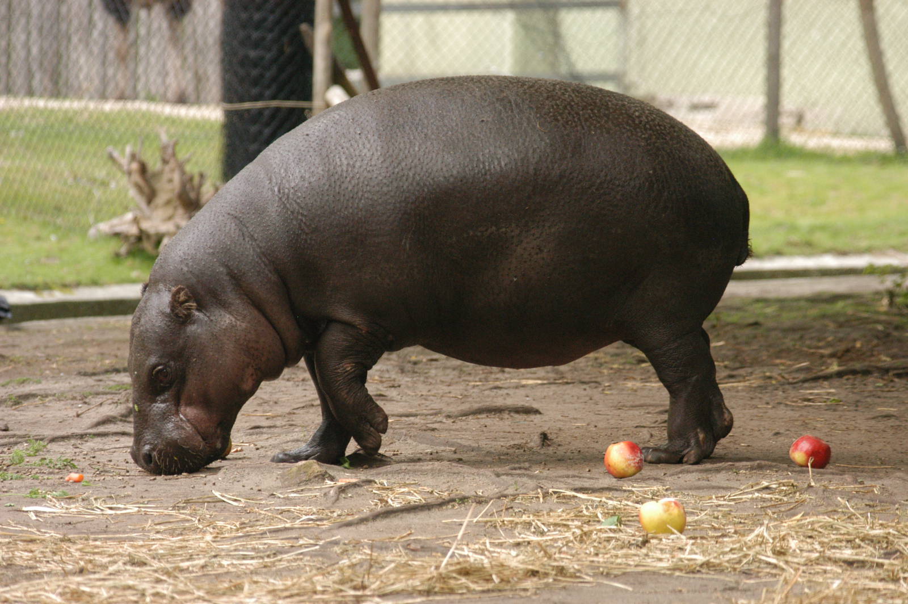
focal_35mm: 232
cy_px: 302
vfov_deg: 5.9
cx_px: 454
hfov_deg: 8.9
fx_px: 5859
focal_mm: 155
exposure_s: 1/500
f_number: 5.6
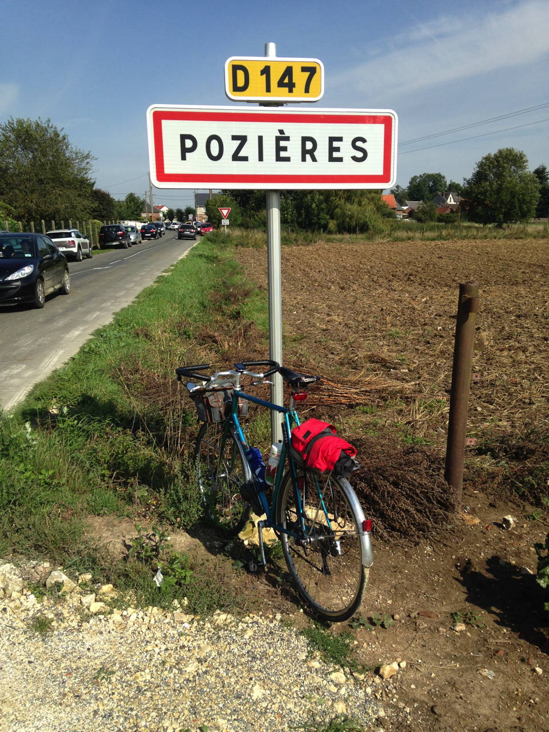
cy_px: 366
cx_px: 274
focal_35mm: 33
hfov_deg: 42.9
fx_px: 698
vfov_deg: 55.4
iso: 50
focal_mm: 4.12
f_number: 2.4
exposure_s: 1/1748
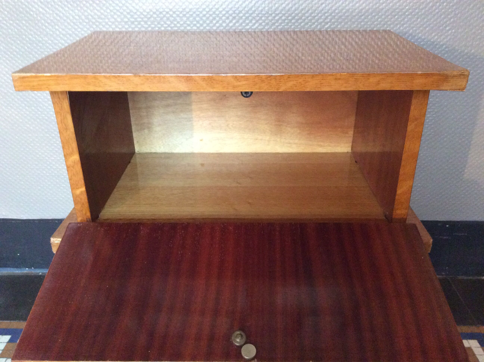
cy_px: 181
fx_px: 447
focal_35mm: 32
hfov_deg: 56.9
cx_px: 242
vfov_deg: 44.1
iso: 400
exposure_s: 1/17
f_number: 2.4
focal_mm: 3.3
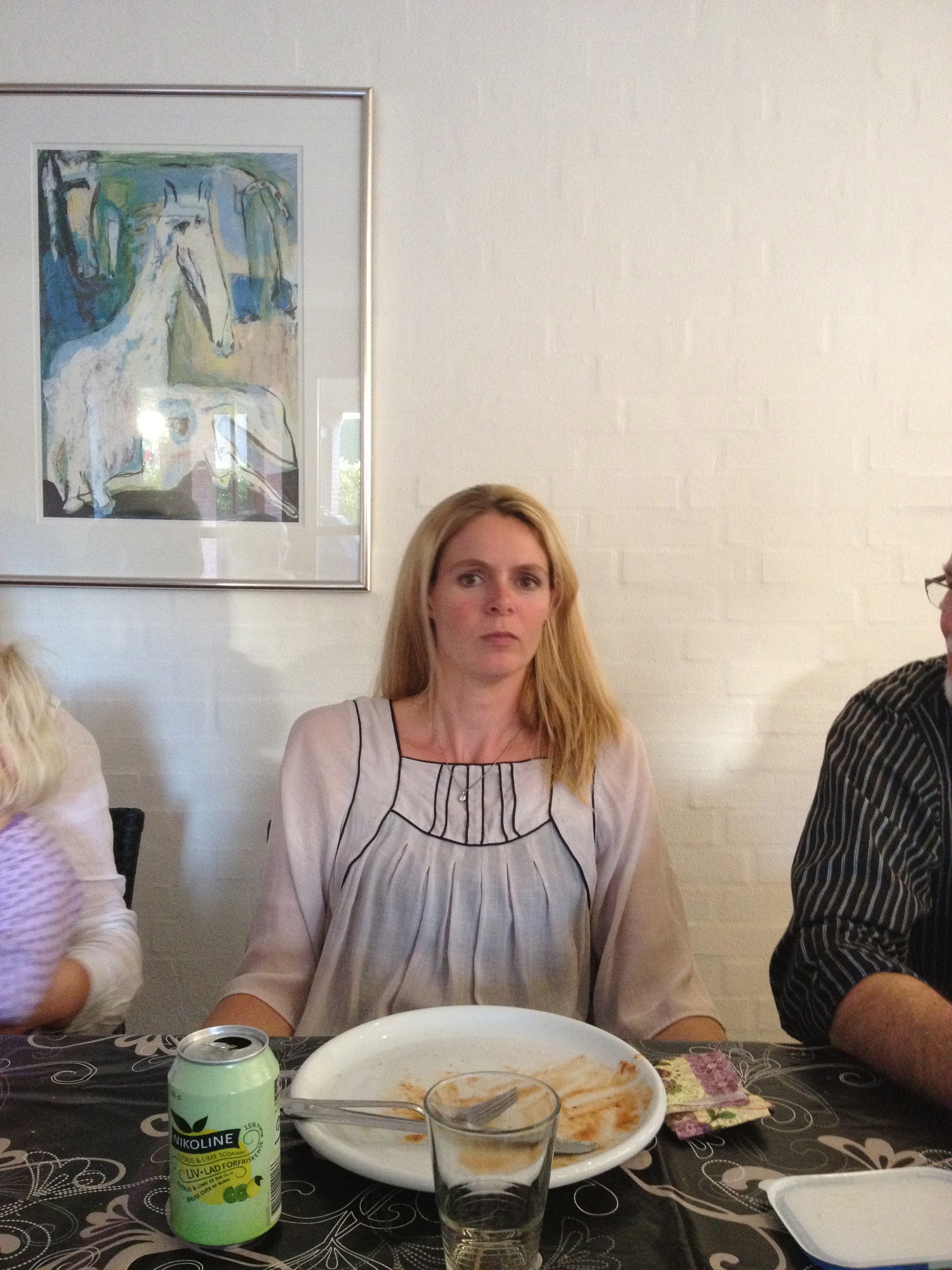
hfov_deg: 40.7
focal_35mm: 35
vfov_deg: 52.6
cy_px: 635
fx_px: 1283
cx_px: 476
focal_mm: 4.28
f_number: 2.4
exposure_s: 1/20
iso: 320
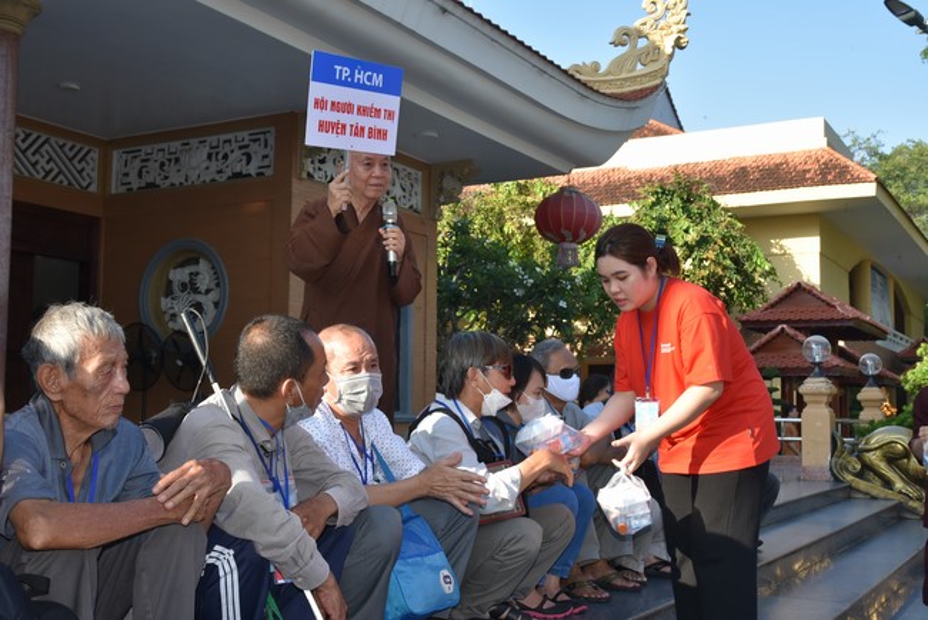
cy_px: 310
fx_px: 1032
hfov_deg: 48.4
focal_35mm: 40
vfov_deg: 33.4
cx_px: 464
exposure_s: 1/200
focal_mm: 40
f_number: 11
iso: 640
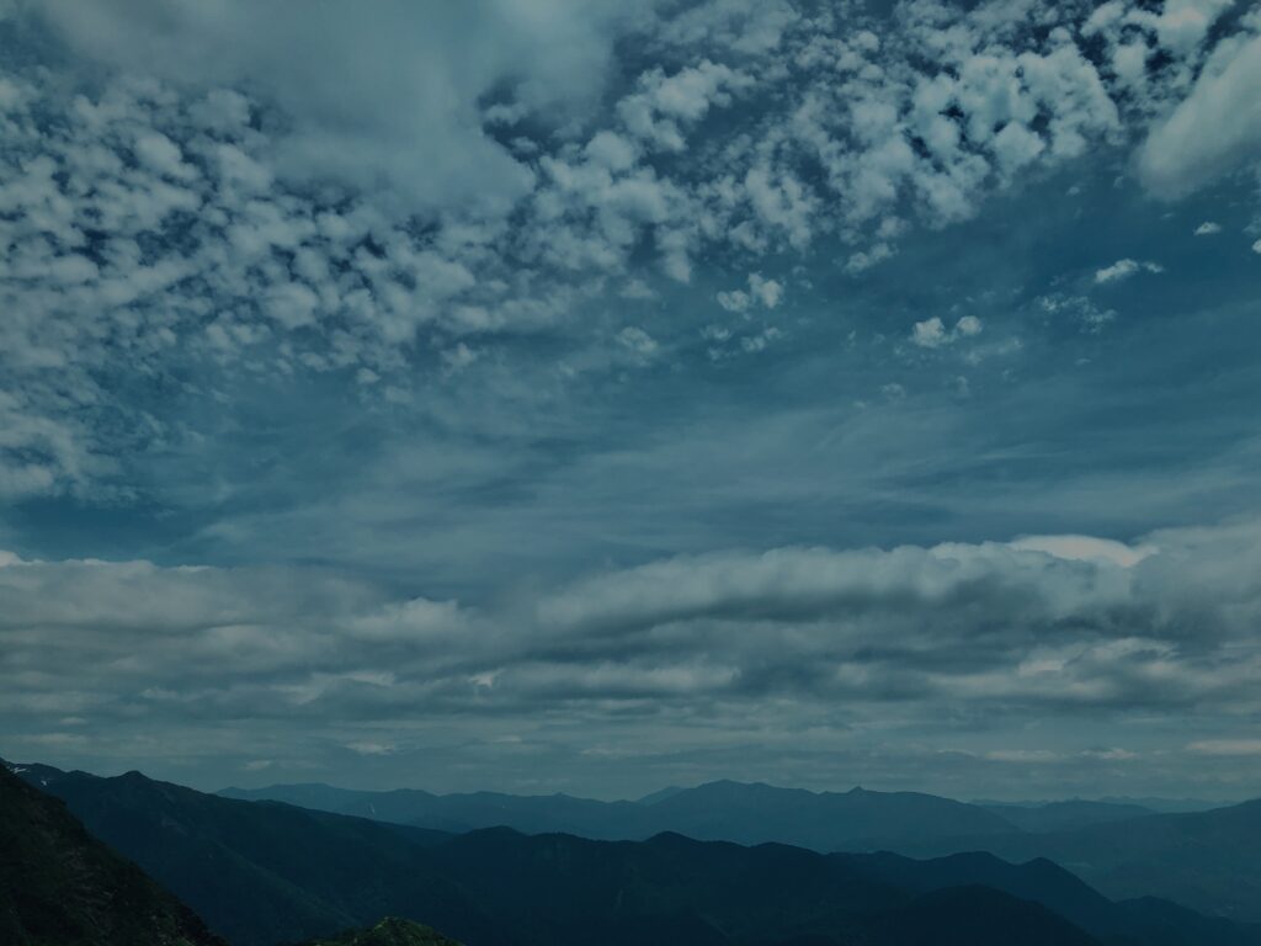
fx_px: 1020
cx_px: 630
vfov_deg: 49.7
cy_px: 473
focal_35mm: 28
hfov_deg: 63.4
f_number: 1.8
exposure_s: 1/6024
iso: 20
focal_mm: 3.99
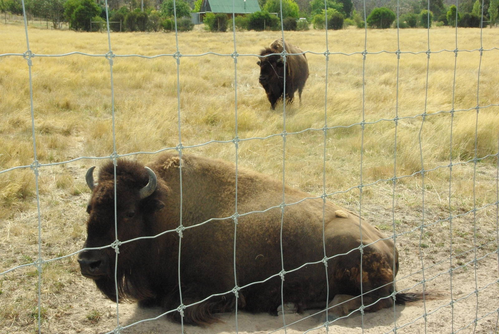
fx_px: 708
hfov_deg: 38.8
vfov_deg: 26.6
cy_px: 167
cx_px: 250
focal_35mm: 51
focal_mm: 34
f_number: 22
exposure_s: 1/180
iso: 1600
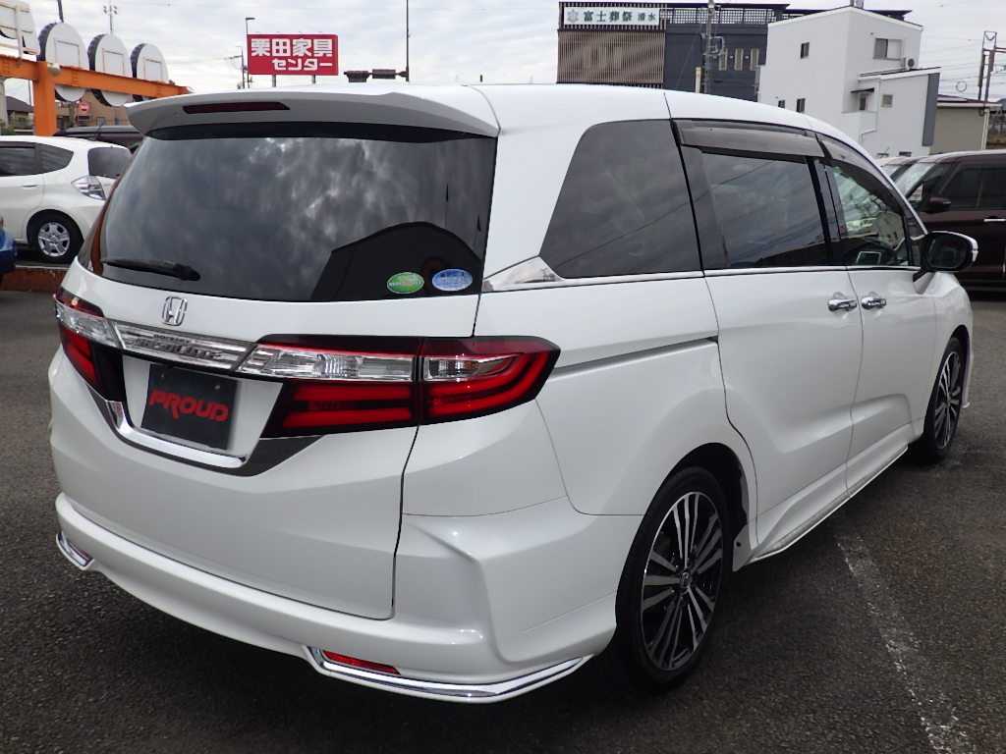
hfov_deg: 54.0
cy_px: 377
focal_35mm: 34
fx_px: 988
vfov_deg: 41.8
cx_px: 503
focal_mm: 6.1
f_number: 4.6
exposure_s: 1/400
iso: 125
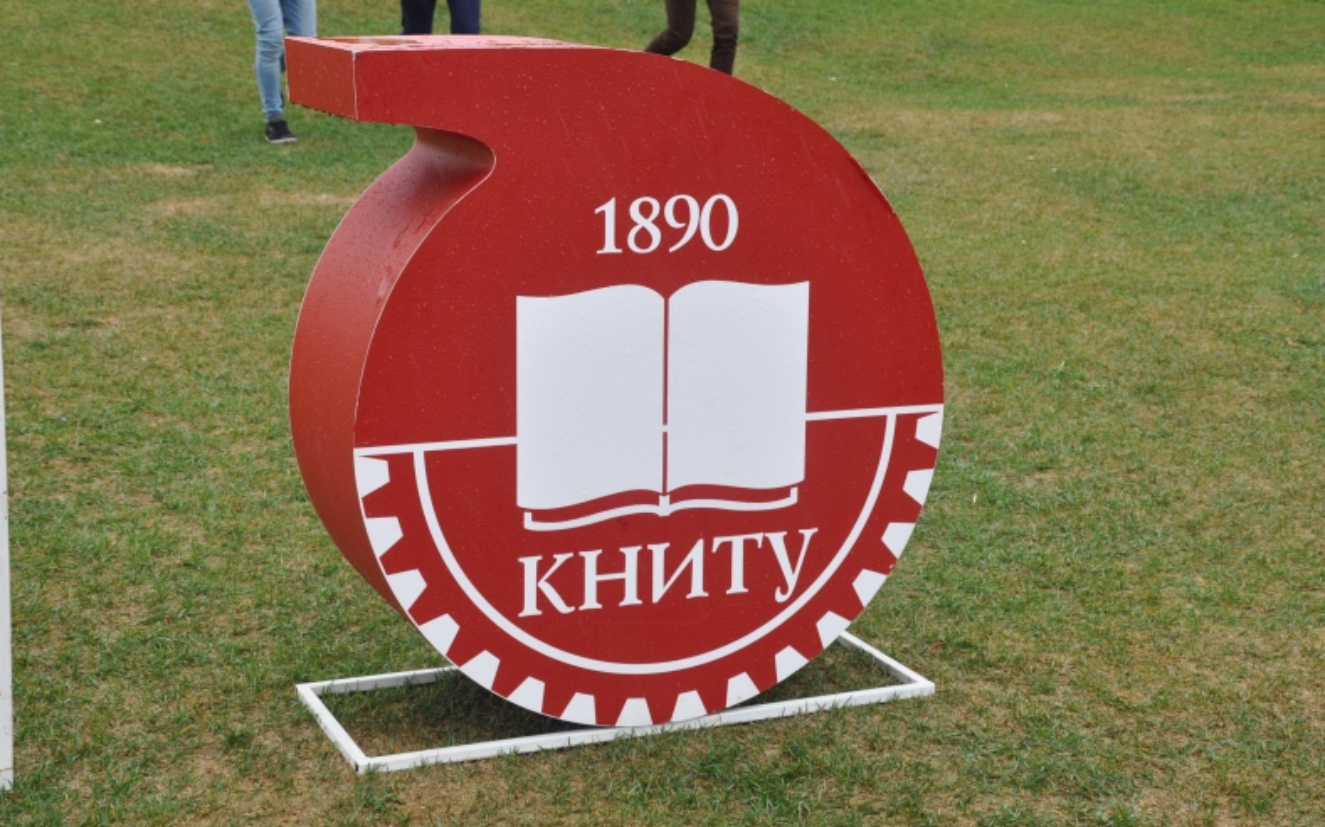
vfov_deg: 20.9
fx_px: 2238
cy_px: 401
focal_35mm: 62
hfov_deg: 33.0
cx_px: 662
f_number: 7.1
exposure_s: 1/200
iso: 500
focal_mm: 40
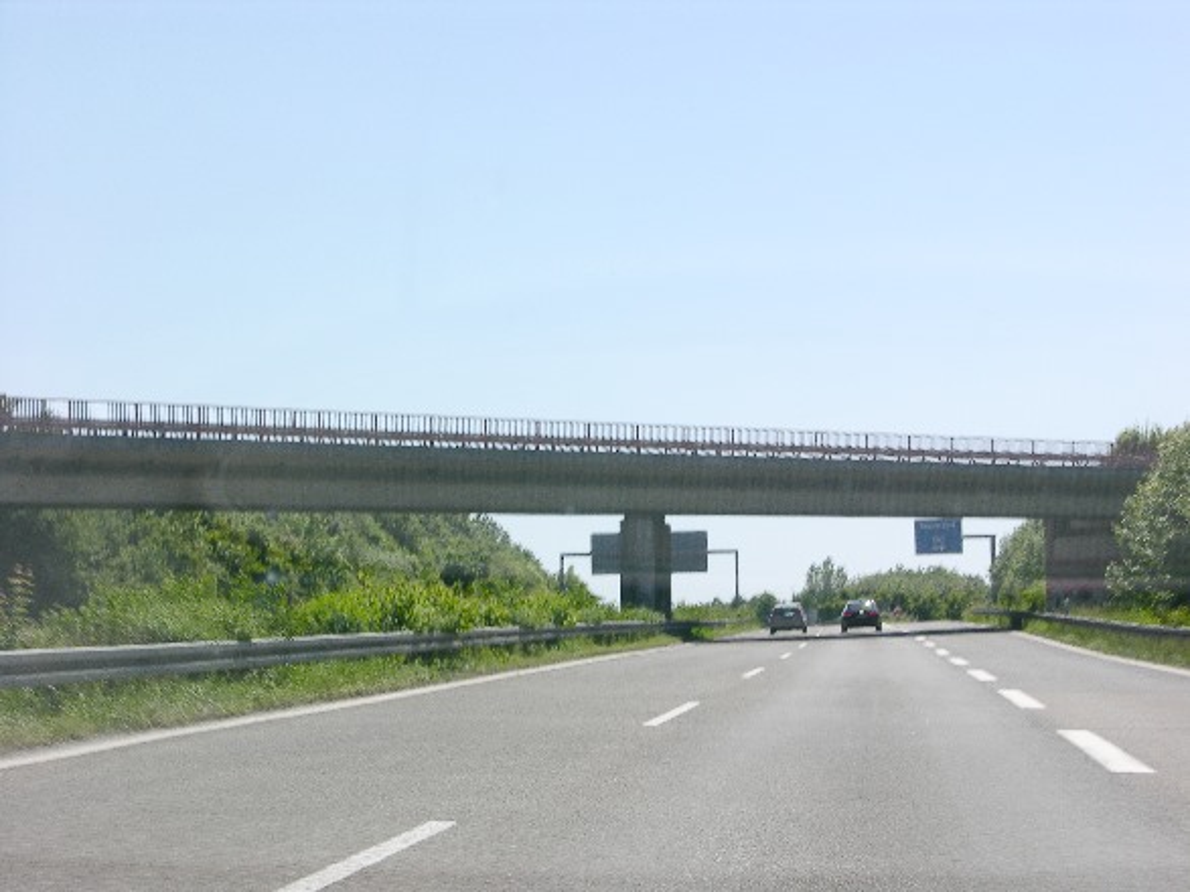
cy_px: 446
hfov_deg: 25.0
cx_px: 595
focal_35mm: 78
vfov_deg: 18.9
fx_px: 2681
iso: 50
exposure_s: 1/164
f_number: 7.6
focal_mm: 19.9
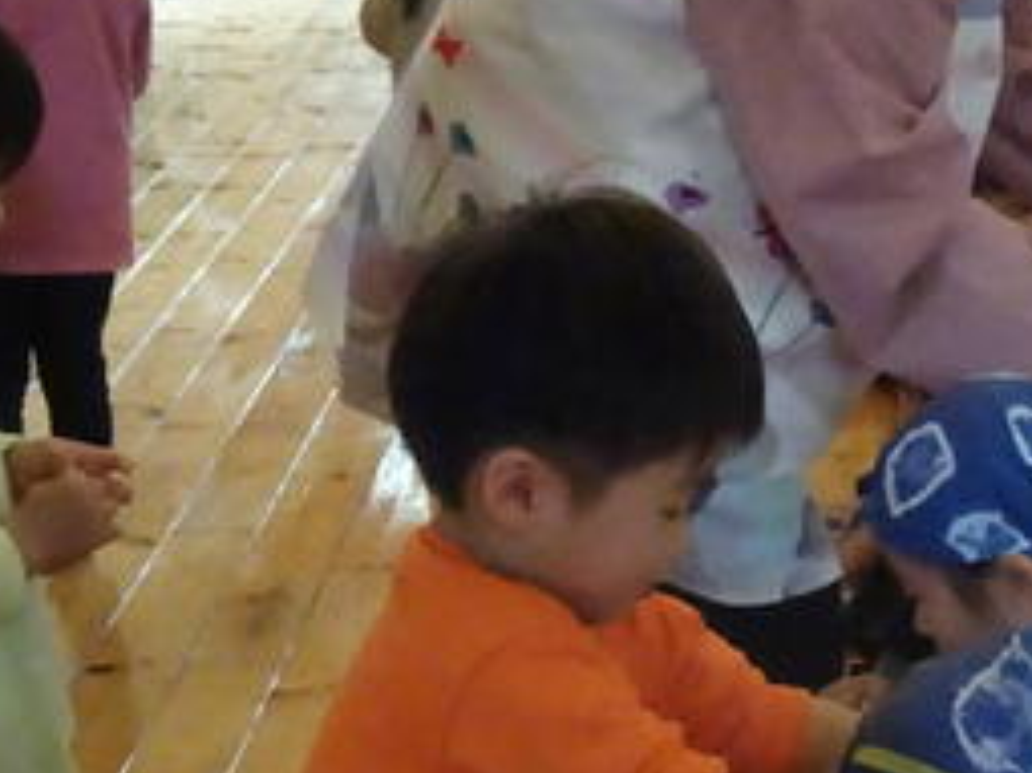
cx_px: 757
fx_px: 3606
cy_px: 872
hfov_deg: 16.2
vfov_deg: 12.0
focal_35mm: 121
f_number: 4.5
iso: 2500
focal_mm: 7.6
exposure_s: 1/250
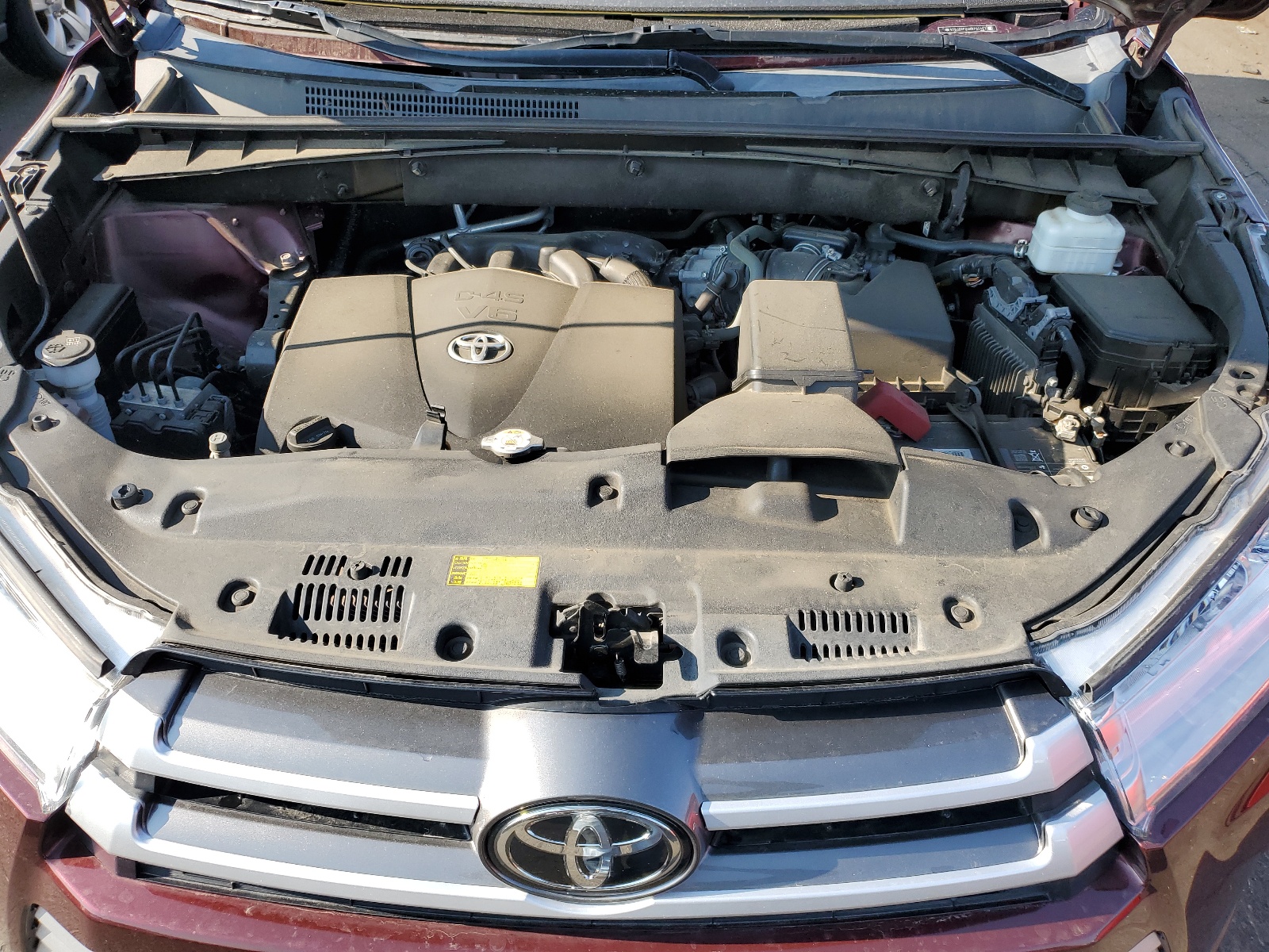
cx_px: 634
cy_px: 476
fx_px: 953
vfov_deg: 53.1
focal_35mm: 26
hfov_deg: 67.3
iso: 50
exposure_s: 1/769
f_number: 1.5
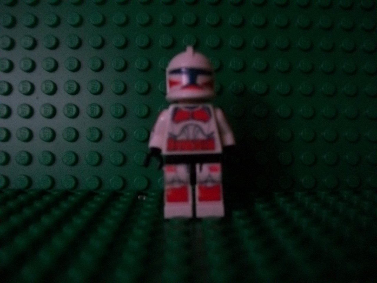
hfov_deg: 51.4
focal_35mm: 36
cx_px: 188
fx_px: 392
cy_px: 142
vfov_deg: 39.7
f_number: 2.7
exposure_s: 1/8
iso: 240
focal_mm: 6
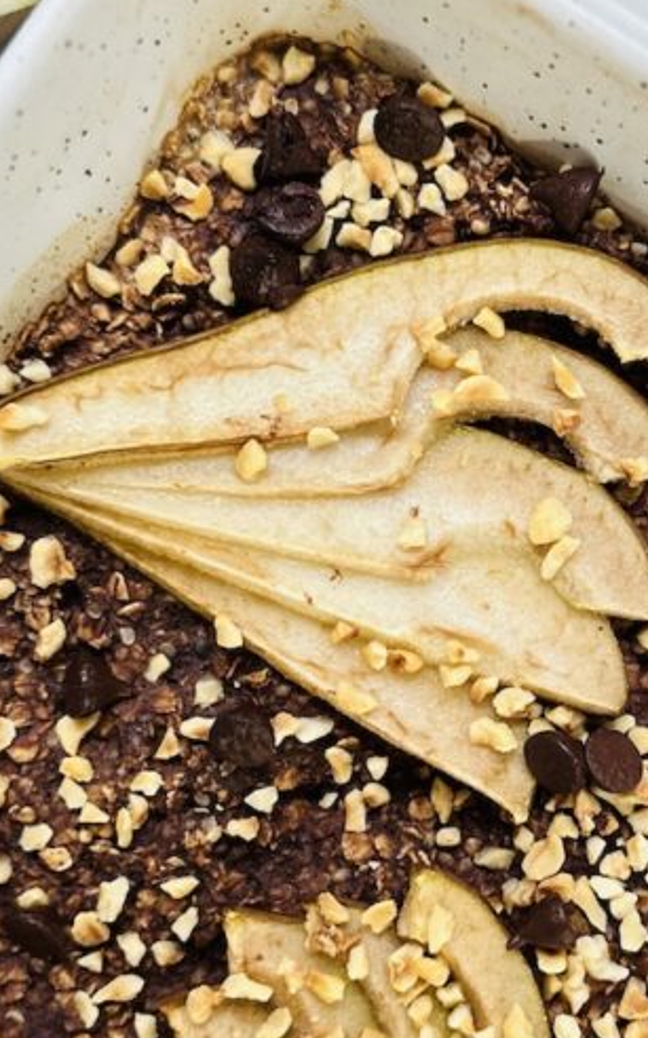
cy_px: 620
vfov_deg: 38.1
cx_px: 488
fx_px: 1499
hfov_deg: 24.1
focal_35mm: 53
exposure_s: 1/121
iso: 200
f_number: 1.78
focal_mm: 6.86
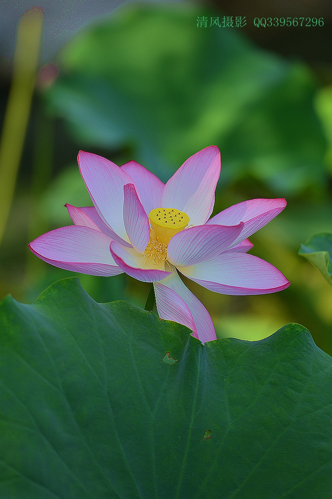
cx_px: 166
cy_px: 250
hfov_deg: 6.9
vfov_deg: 10.3
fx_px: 2771
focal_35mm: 200
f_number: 2.8
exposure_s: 1/640
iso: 100
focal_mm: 200
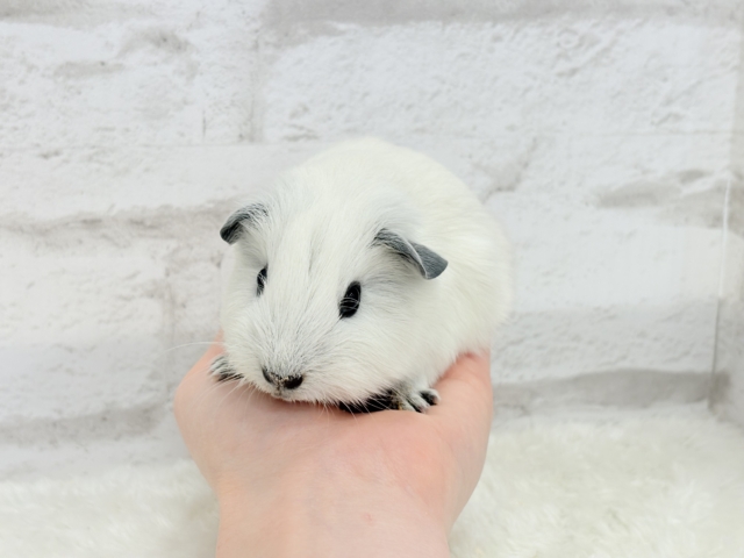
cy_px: 279
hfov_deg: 36.8
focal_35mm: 52
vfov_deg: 28.0
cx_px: 372
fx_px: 1118
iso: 64
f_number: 1.6
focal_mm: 5.96
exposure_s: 1/100
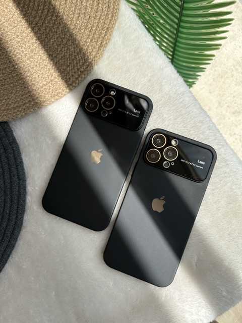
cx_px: 121
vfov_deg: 71.6
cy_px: 162
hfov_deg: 56.8
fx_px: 224
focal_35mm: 24
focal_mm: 6.86
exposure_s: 1/5263
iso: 80
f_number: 1.78
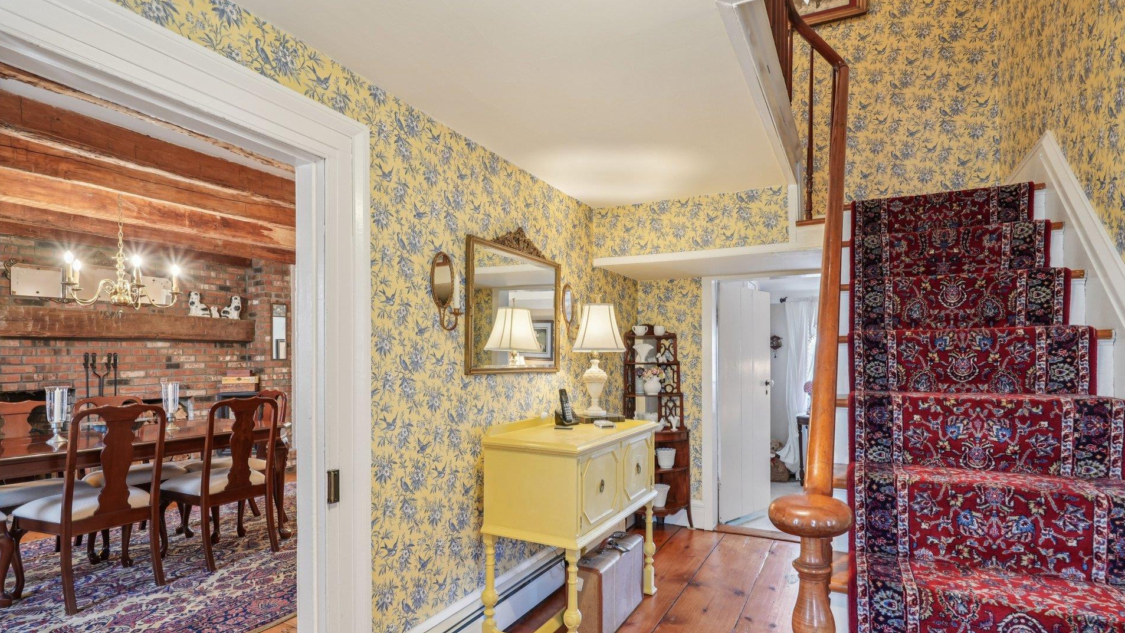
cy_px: 383
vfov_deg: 59.0
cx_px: 568
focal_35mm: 19
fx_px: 554
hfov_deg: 90.9
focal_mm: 16.5
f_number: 8
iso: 400
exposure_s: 1/4
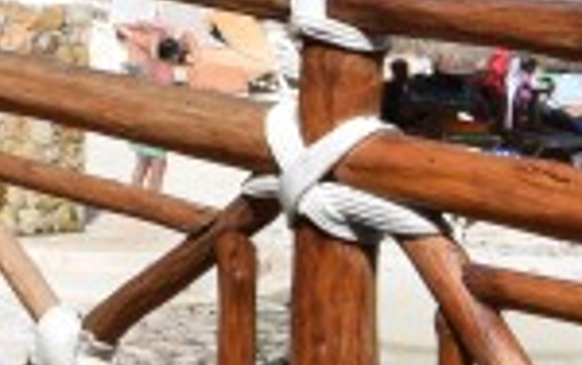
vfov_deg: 6.8
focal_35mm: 188
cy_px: -361
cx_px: -1366
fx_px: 2984
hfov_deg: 8.5
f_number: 10
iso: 200
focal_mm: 18
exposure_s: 1/400
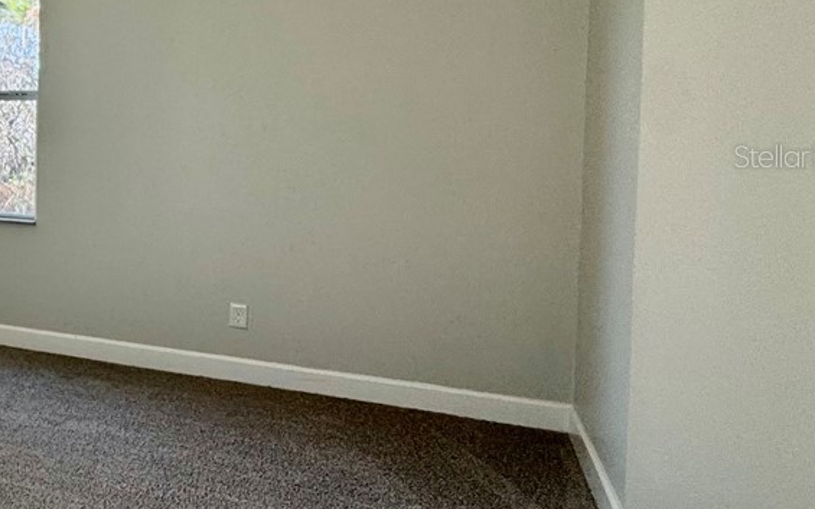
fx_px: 933
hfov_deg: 32.7
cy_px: 156
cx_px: -284
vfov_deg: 30.2
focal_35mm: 42
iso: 50
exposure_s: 1/120
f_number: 2.2
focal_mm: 2.22
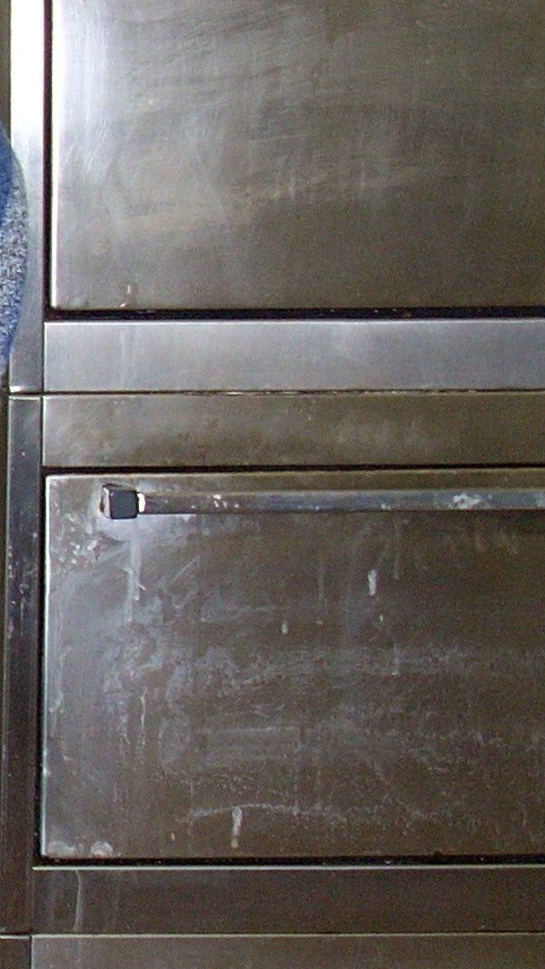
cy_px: 378
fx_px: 2697
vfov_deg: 20.3
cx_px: -608
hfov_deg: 10.4
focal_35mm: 105
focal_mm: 6.2
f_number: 2.8
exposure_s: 1/60
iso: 200
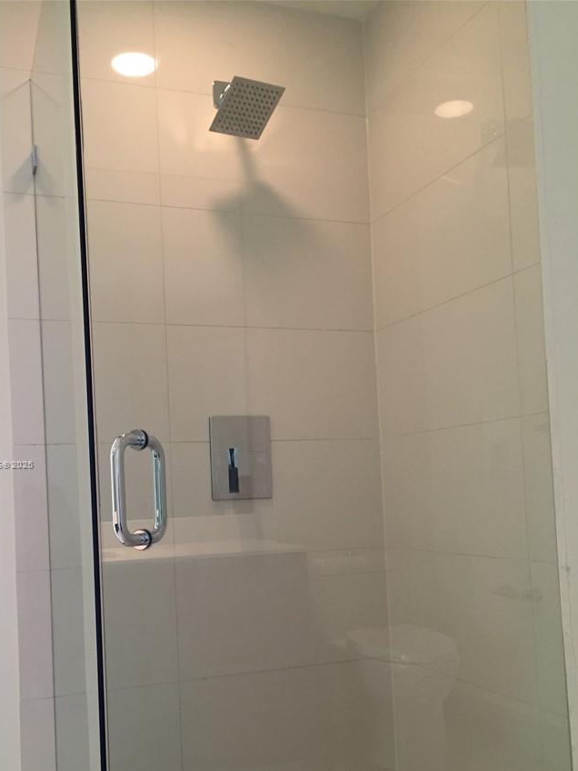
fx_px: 779
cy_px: 465
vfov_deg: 52.3
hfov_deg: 40.6
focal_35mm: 35
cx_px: 242
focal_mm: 4.15
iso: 125
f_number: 2.2
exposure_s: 1/30
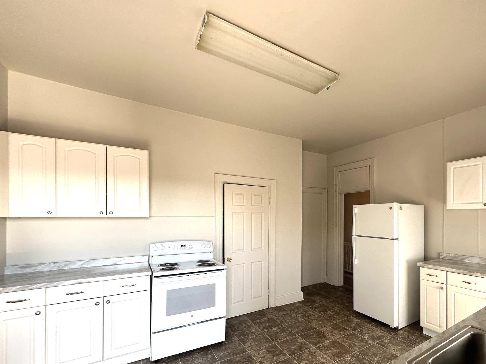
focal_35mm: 17
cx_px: 294
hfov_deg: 89.8
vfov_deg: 74.0
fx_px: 239
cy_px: 216
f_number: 2.2
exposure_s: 1/99
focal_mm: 2.22
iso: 100
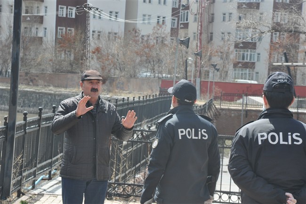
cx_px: 153
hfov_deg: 13.1
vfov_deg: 8.7
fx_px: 1337
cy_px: 102
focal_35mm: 158
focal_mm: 105
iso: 800
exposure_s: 1/500
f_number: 11
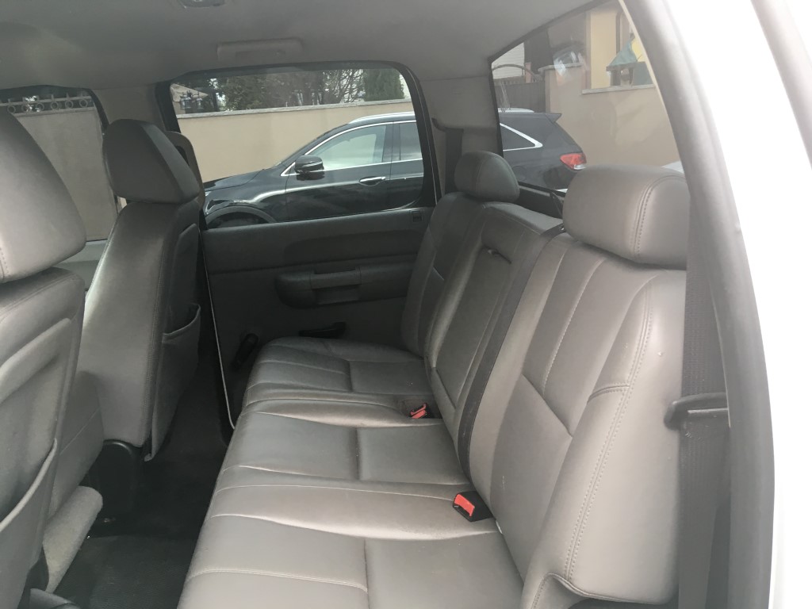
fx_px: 680
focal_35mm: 29
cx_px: 406
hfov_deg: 61.7
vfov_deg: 48.2
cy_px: 304
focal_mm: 4.15
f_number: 2.2
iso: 25
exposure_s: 1/30
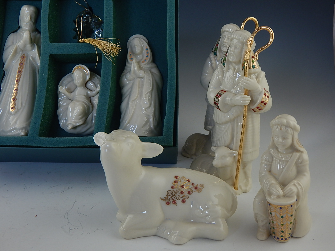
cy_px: 126
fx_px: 416
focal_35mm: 43
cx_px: 168
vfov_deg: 33.6
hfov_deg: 43.9
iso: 125
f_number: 3.6
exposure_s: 1/50
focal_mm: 7.7
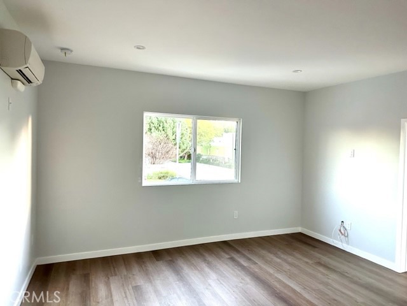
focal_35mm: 24
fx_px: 282
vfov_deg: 56.8
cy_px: 153
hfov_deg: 71.6
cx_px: 204
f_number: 1.78
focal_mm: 6.86
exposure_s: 1/60
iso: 500
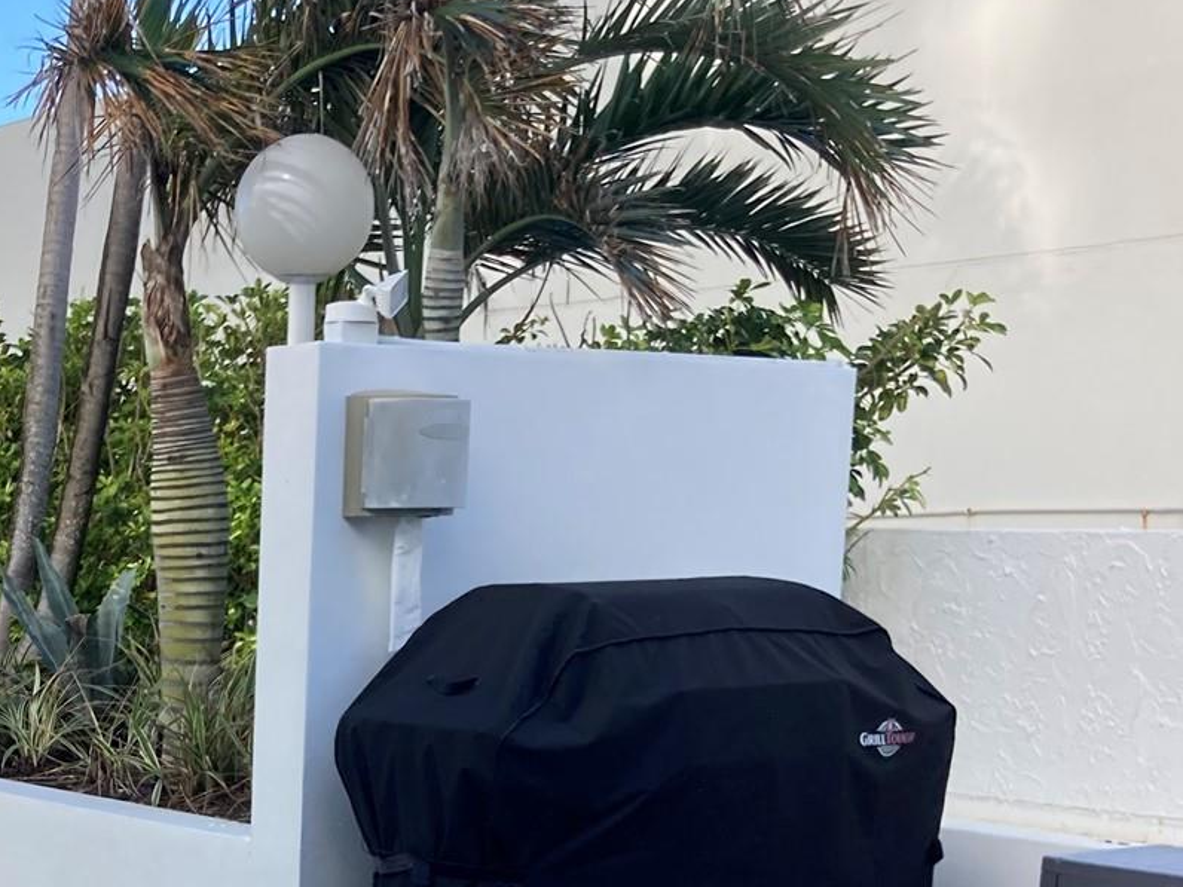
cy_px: 1053
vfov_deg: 19.3
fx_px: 2461
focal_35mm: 72
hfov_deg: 25.9
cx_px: 42
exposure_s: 1/461
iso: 20
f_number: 1.8
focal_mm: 3.99
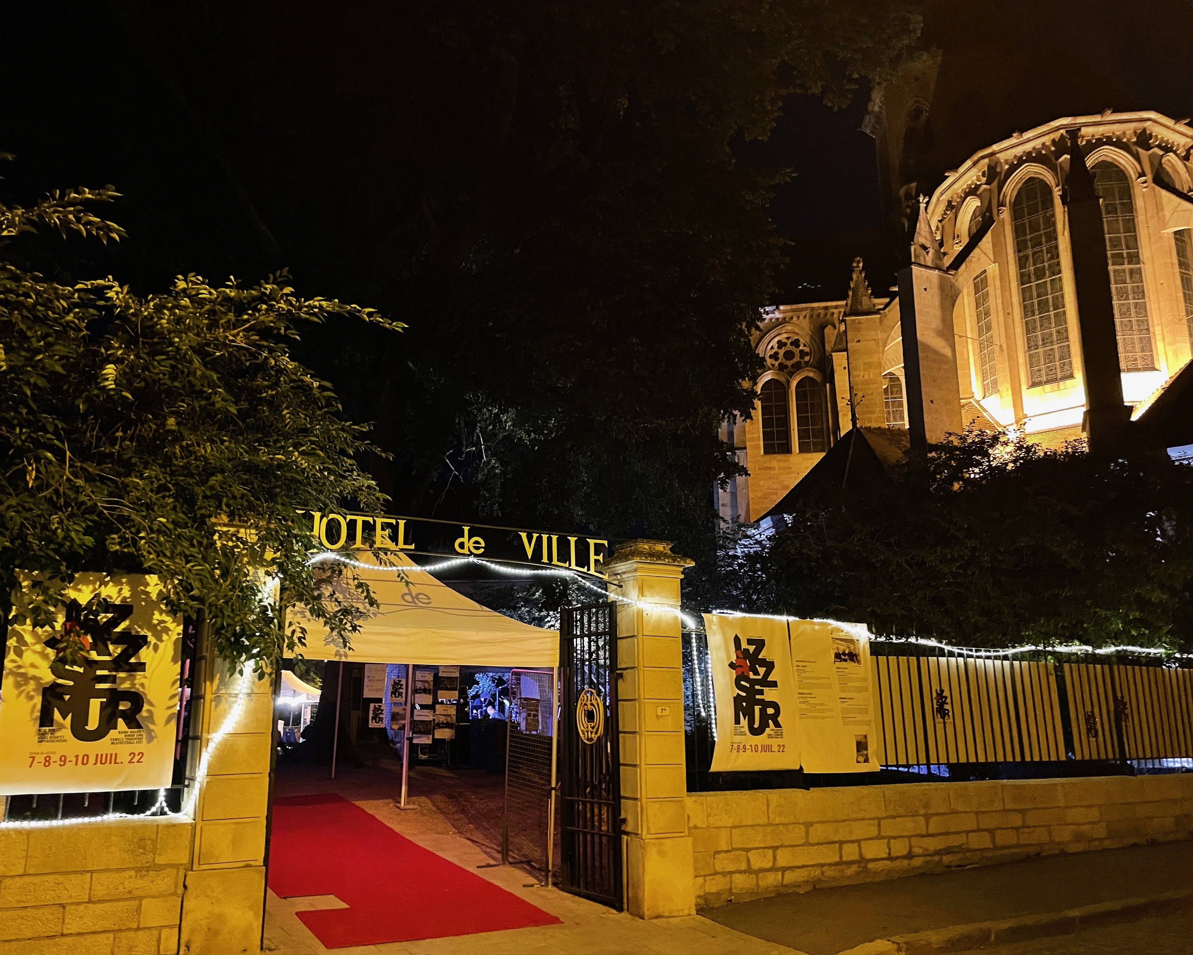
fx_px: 989
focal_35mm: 28
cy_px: 489
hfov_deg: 62.2
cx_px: 559
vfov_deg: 51.5
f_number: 1.6
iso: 800
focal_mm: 4.2
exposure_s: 1/25
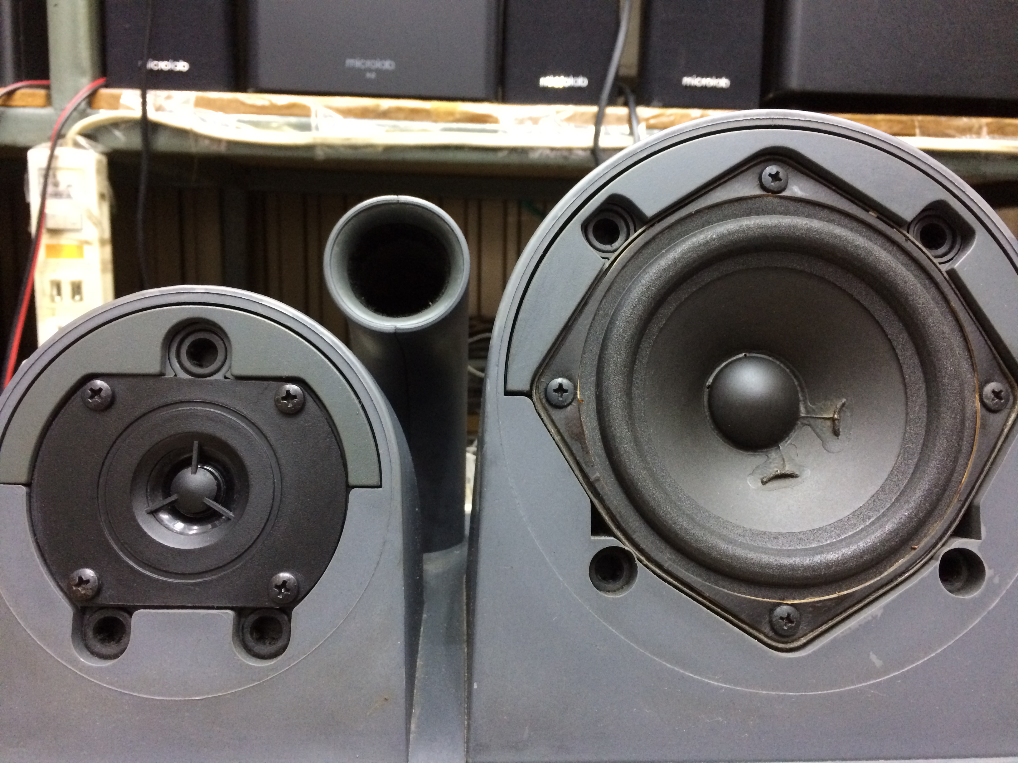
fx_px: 853
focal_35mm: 29
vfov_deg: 48.2
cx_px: 509
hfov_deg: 61.7
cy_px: 382
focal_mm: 4.15
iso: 320
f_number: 2.2
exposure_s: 1/25
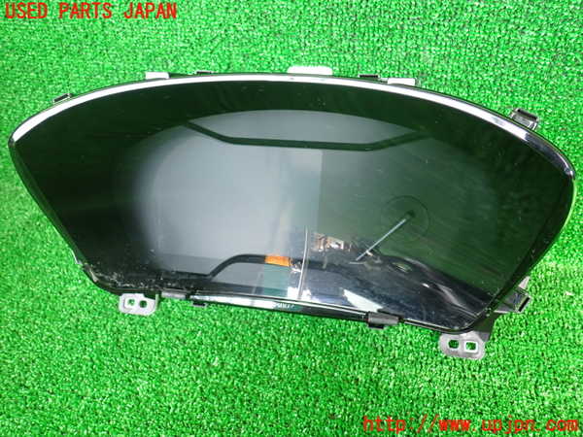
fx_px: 505
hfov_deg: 60.0
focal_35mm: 30
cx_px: 292
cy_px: 218
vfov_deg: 46.8
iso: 250
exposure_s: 1/40
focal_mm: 5.4
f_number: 2.3
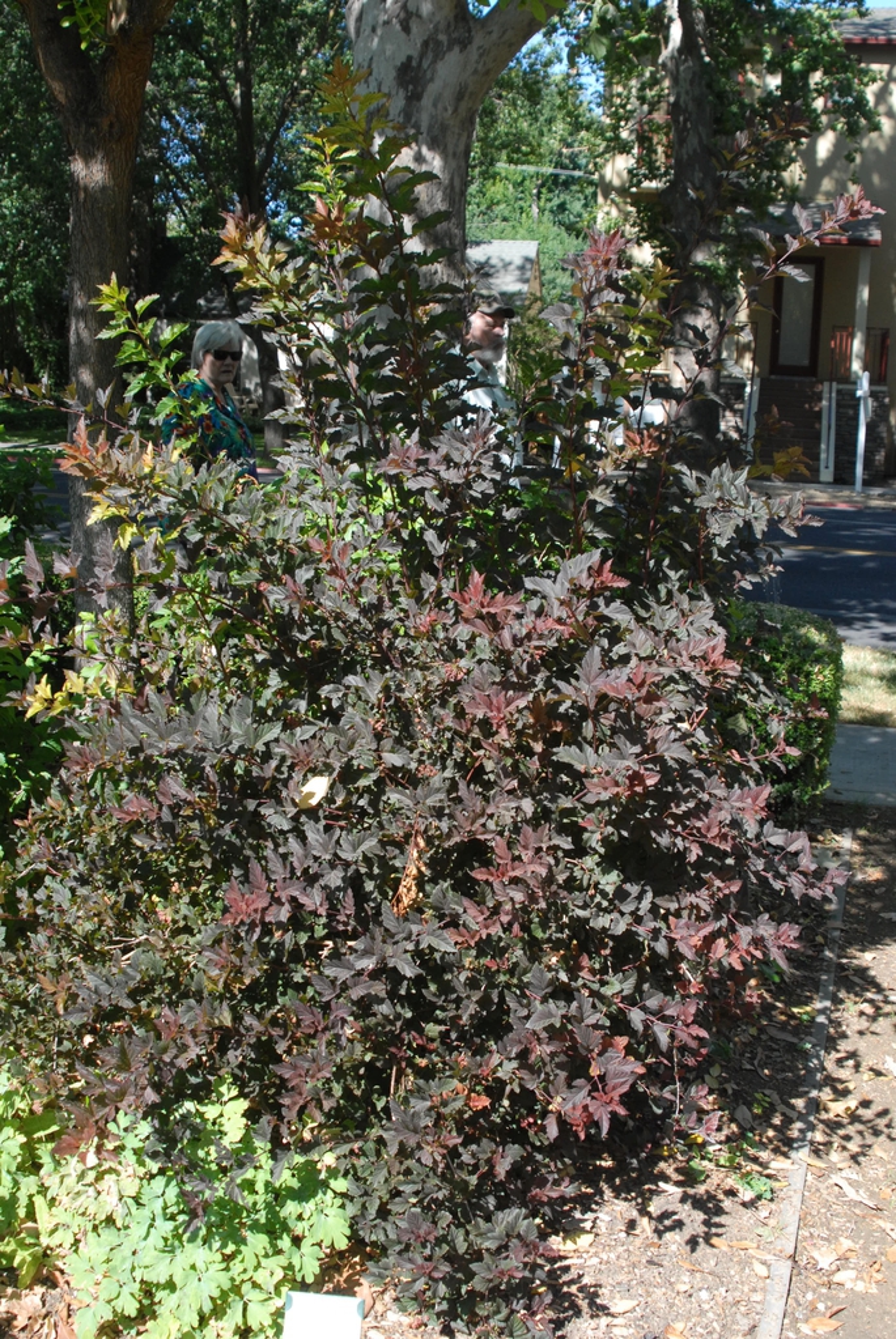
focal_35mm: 42
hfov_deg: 32.0
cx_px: 448
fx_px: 1564
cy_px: 670
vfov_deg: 46.4
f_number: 8
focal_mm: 28
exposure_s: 1/250
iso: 400
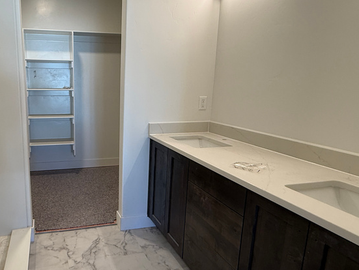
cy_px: 136
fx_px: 270
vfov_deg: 53.1
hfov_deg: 64.7
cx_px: 108
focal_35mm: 26
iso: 125
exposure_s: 1/120
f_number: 2.2
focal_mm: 2.22
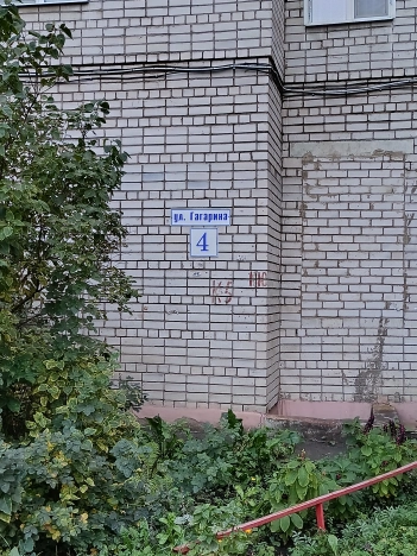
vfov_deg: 38.2
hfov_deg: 29.1
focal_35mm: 50
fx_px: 803
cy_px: 278
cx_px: 208
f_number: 1.7
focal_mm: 4.71
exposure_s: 1/50
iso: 80
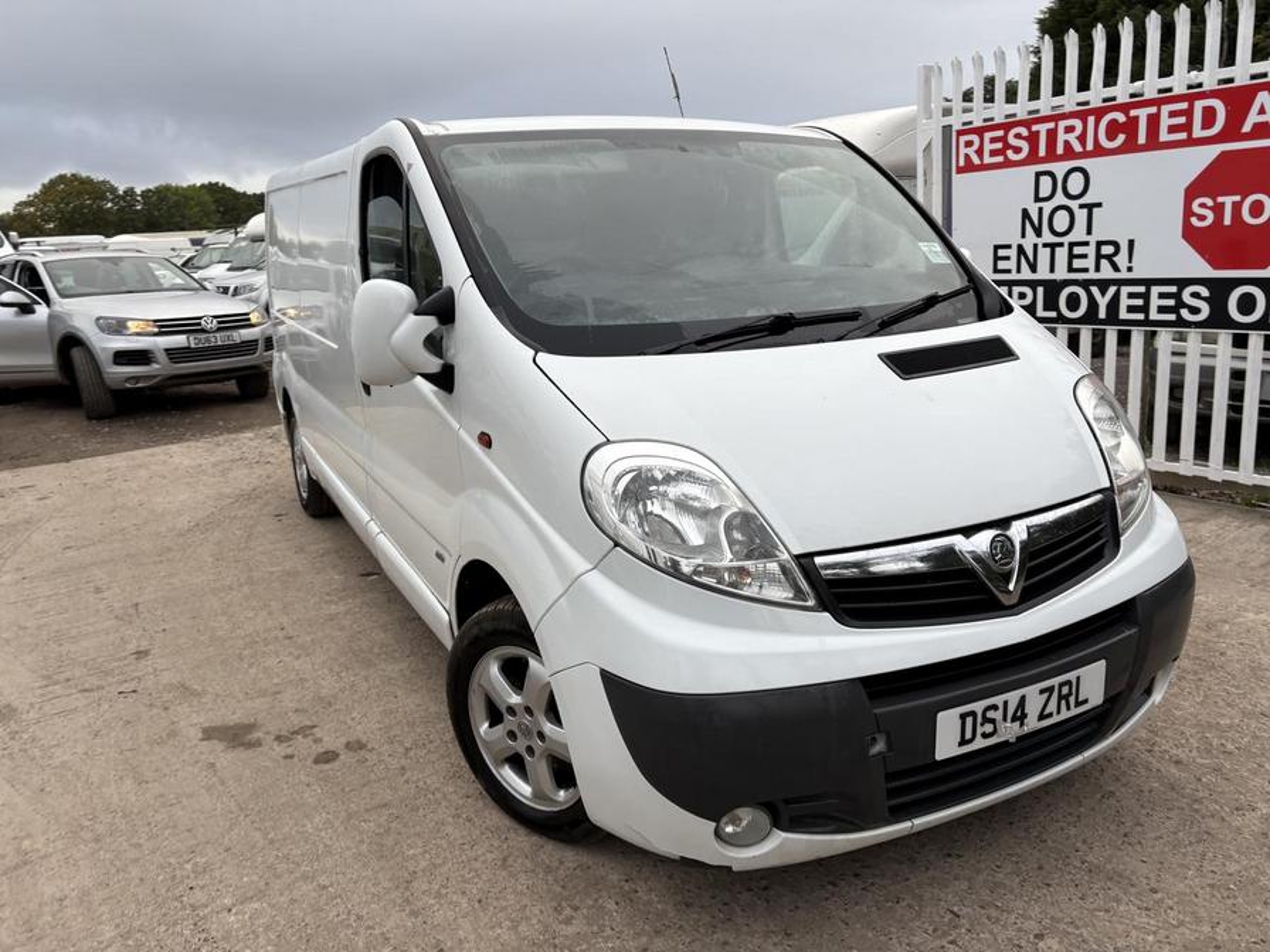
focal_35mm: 26
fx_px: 954
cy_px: 476
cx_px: 635
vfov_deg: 53.1
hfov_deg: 67.3
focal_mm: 5.96
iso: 40
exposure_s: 1/288
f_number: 1.6
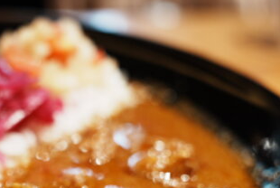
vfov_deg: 20.5
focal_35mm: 62
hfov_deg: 31.1
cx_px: 36
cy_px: 230
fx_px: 483
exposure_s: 1/40
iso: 100
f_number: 2.8
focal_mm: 25
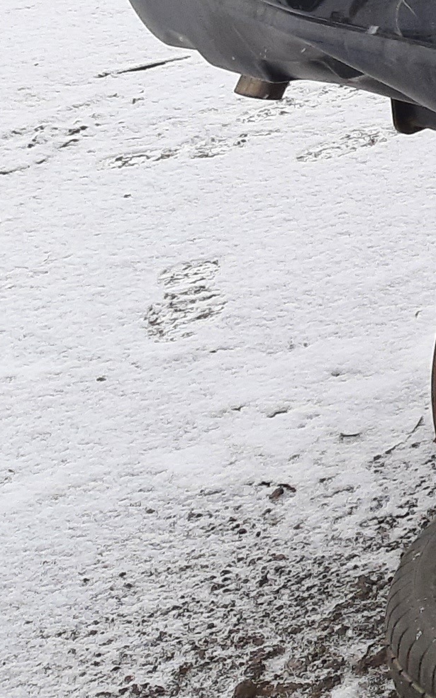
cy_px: -258
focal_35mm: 112
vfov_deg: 17.3
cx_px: 1219
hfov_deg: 9.6
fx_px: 2129
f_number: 1.7
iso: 40
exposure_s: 1/276
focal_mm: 3.92
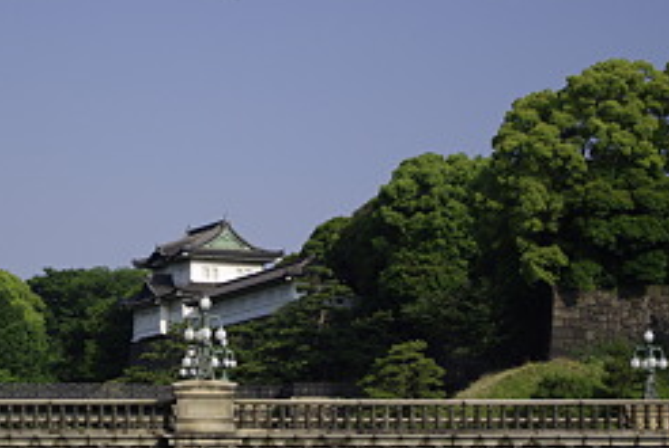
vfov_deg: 11.8
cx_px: 201
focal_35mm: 117
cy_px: 259
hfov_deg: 17.4
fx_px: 2178
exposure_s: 1/800
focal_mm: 42.5
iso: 100
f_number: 4.5
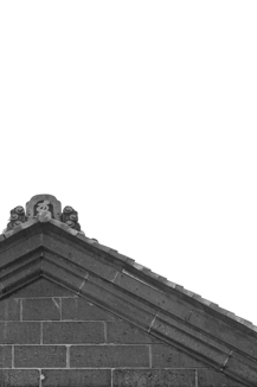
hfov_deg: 15.4
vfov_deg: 19.7
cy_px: 597
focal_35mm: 88
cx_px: 39
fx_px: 943
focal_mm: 19
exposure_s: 1/125
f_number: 3.2
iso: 100
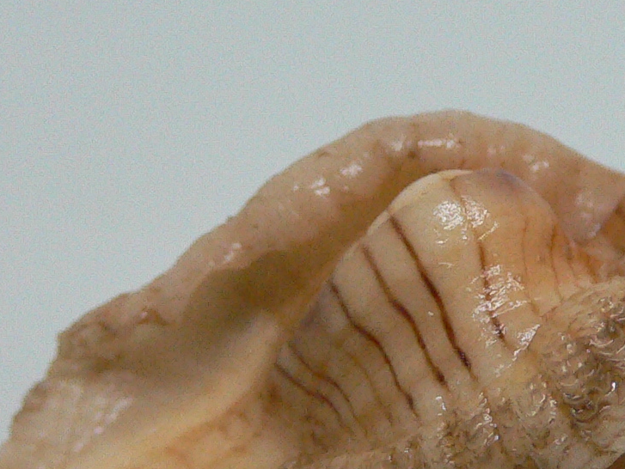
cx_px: 493
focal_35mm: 97
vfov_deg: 15.1
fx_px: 1752
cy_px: 417
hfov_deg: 20.0
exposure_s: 1/50
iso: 200
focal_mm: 4.6
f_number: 2.8
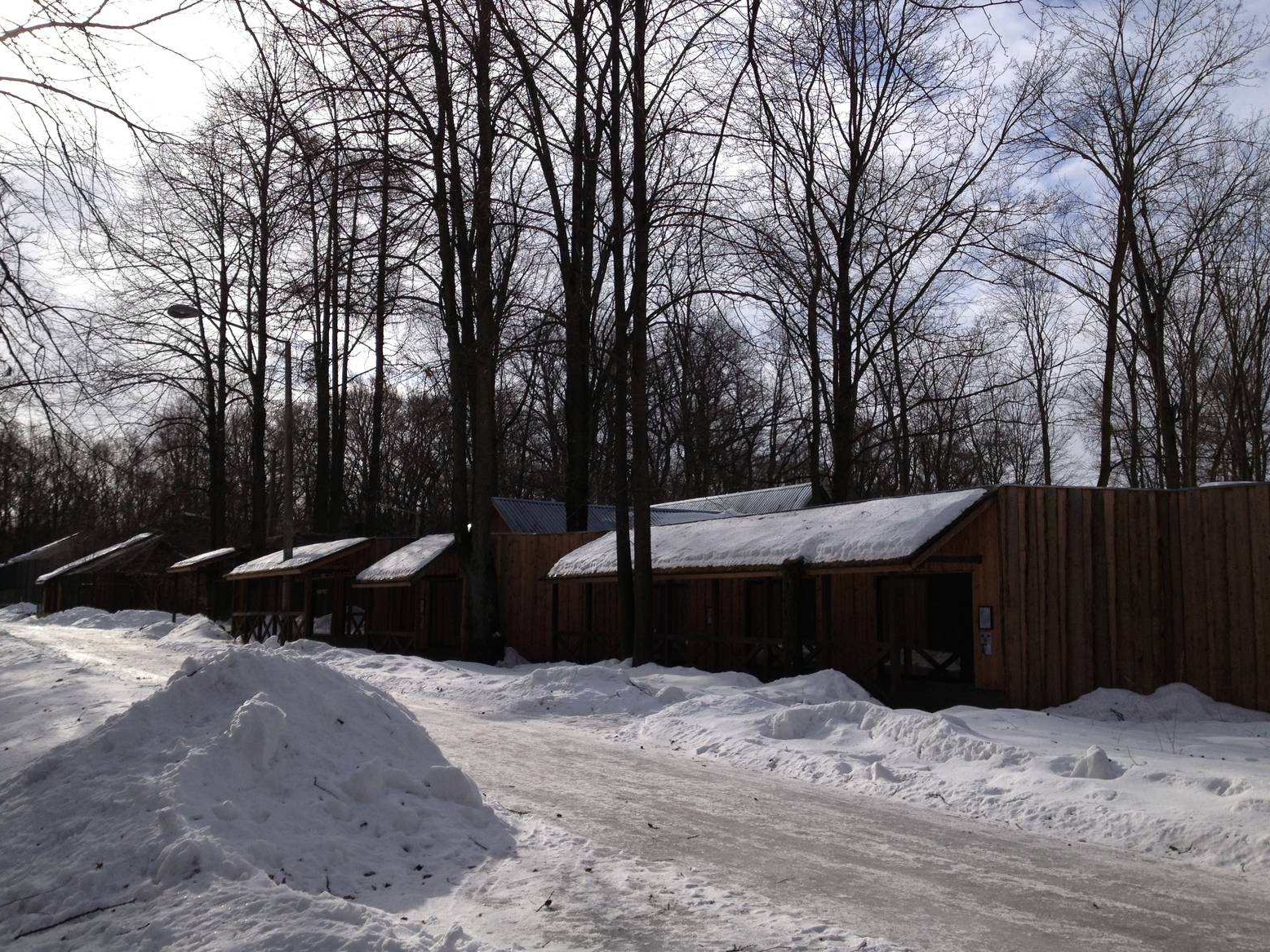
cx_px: 619
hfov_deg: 51.3
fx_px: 1321
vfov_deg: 39.7
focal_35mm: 36
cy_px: 476
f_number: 2.4
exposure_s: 1/2404
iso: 50
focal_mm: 4.28
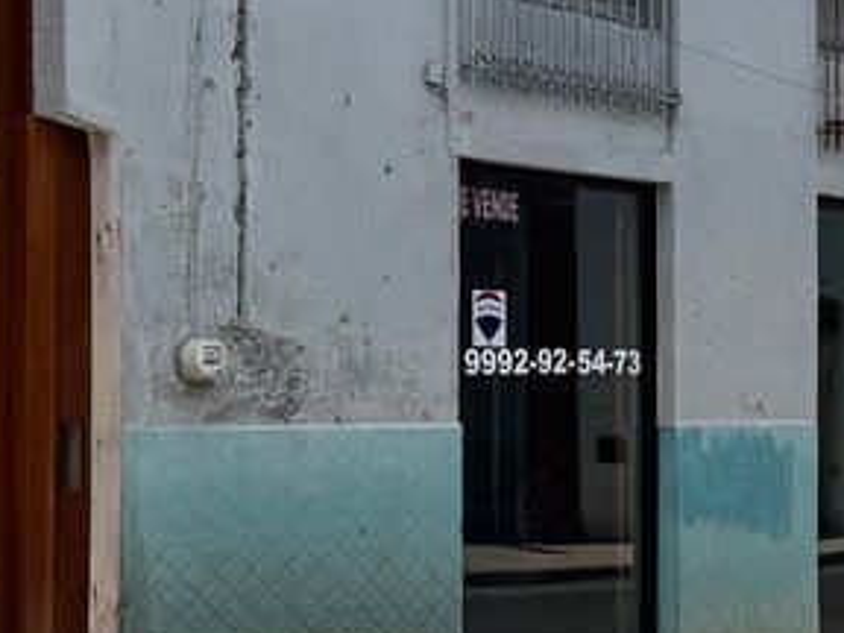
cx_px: 1011
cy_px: 352
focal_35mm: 100
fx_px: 2438
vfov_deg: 14.8
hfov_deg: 18.6
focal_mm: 6.76
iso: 80
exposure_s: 1/6410
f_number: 1.78
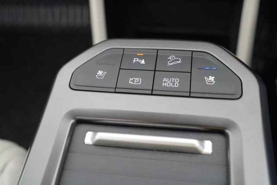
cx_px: 138
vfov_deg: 31.9
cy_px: 92
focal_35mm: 42
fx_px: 323
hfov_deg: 46.4
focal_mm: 42
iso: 320
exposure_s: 1/50
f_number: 5.6
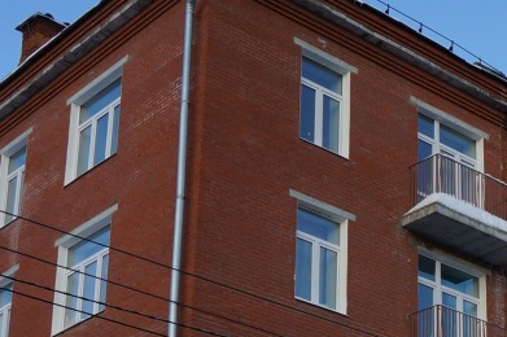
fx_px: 1295
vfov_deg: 14.3
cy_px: 432
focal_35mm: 92
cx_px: 464
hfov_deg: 21.6
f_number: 9
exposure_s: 1/80
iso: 100
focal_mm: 16
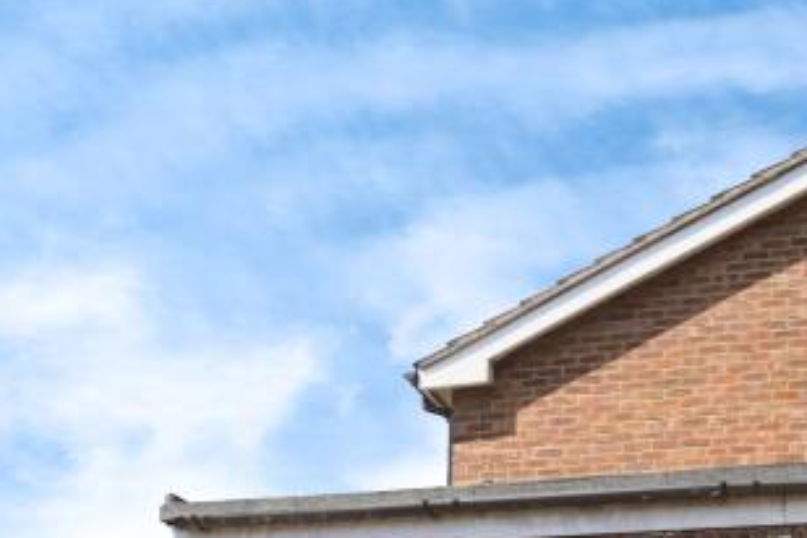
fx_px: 1188
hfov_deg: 37.0
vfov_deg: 21.1
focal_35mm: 53
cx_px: 559
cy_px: 834
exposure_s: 1/125
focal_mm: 16
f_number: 8
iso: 100
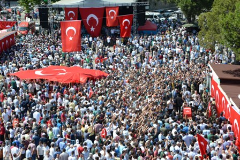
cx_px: 120
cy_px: 80
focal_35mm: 85
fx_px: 567
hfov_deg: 23.9
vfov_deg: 16.1
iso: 2000
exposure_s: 1/2000
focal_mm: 85
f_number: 11
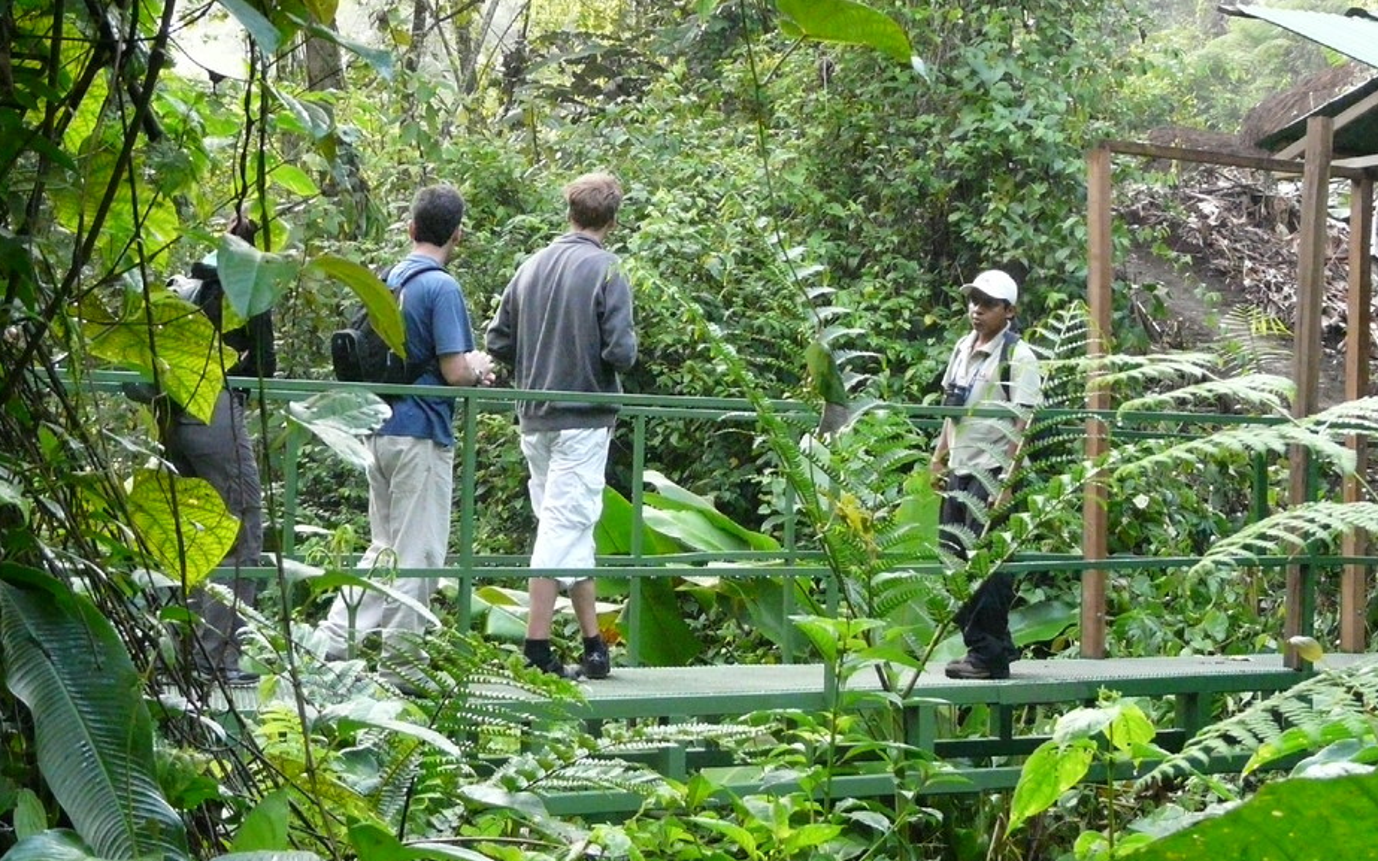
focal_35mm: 75
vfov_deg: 17.4
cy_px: 370
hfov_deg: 27.5
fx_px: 2817
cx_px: 663
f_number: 3.2
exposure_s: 1/160
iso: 500
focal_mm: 8.3
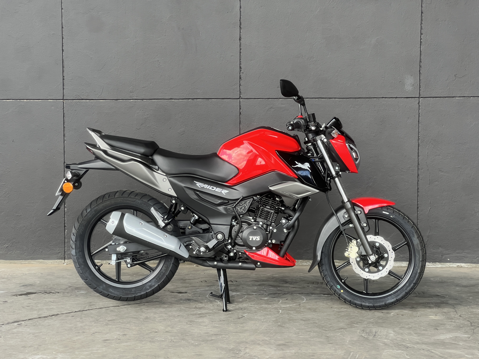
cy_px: 180
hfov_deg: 25.3
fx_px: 1065
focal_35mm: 77
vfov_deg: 19.1
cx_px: 240
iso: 100
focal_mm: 9
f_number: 2.8
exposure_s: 1/99
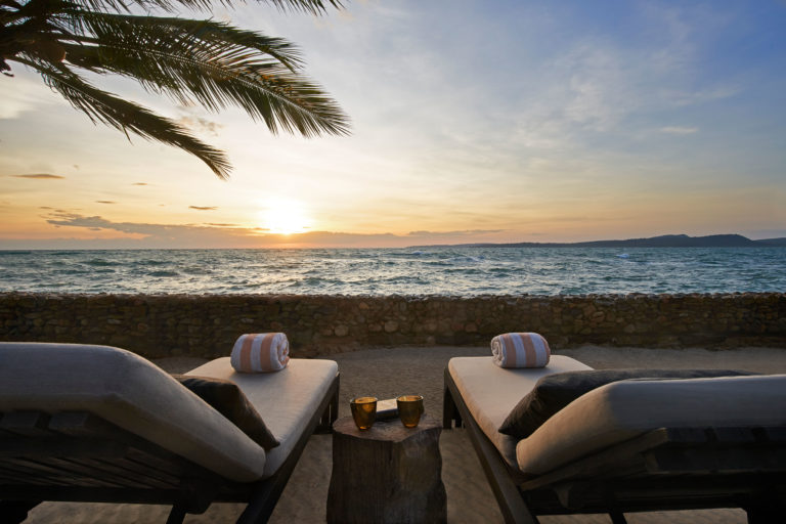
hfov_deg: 90.0
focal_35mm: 18
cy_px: 262
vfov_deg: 67.4
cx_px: 393
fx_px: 393
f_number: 11
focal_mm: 18
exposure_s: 1/100
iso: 400
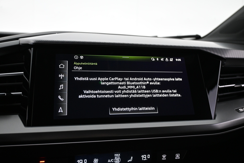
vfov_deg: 41.7
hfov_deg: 59.5
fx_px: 213
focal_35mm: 32
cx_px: 122
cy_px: 82
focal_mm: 21
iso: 1600
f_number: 4
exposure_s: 1/50
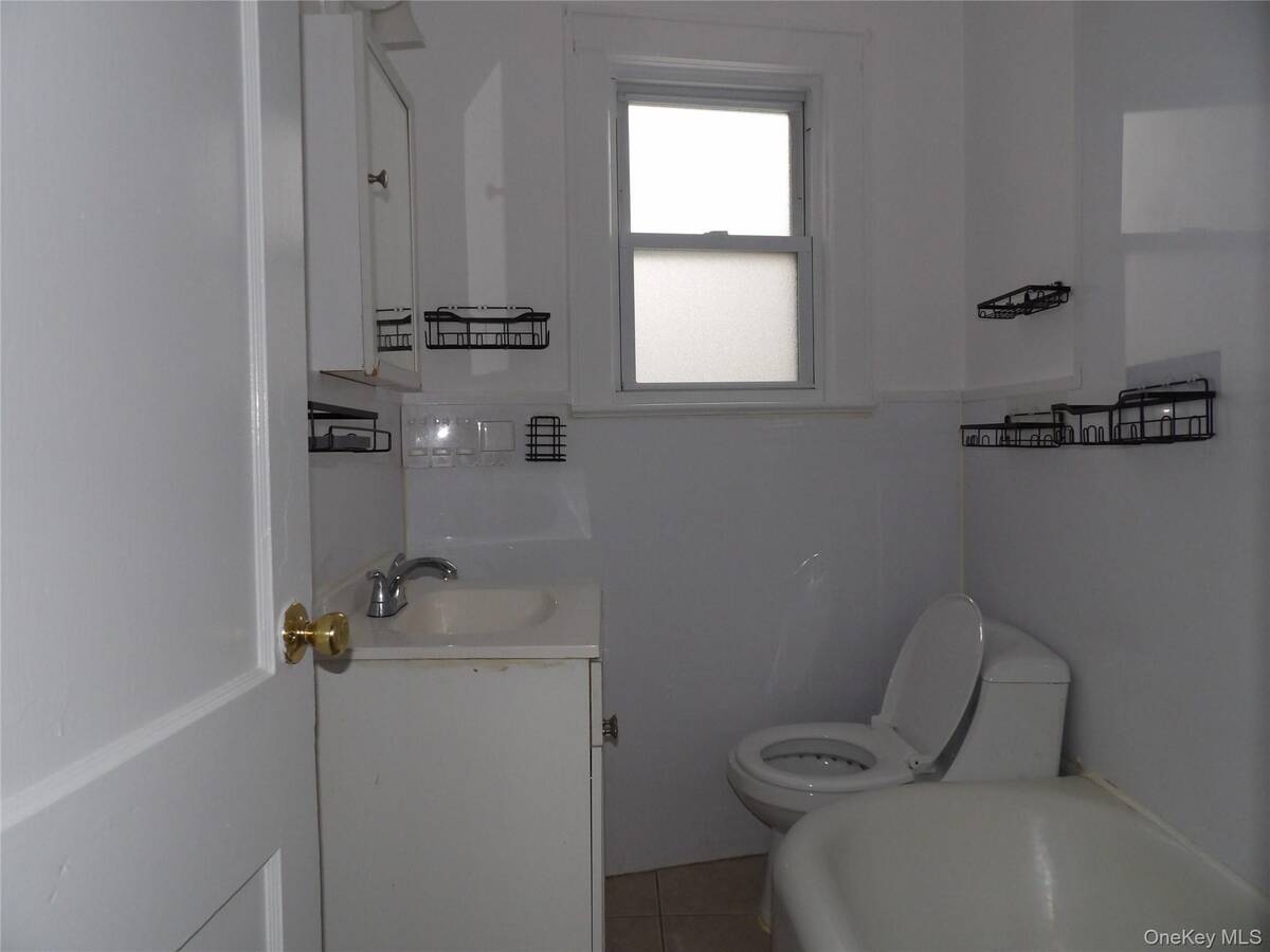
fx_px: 881
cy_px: 476
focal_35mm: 24
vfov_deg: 56.8
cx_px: 635
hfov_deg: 71.6
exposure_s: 1/250
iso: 200
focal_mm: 4.3
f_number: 2.8
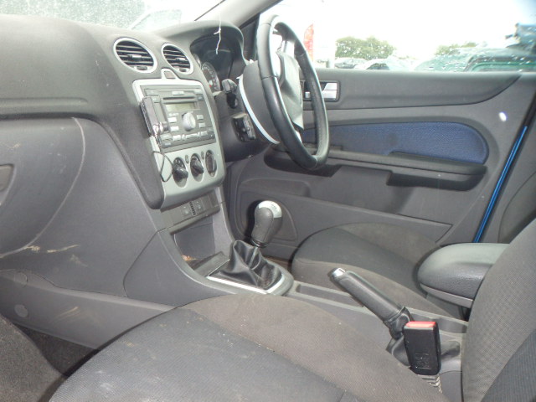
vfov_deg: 39.7
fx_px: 557
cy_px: 201
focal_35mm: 36
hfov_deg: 51.4
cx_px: 268
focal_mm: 6.4
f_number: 4.5
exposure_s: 1/40
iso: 400
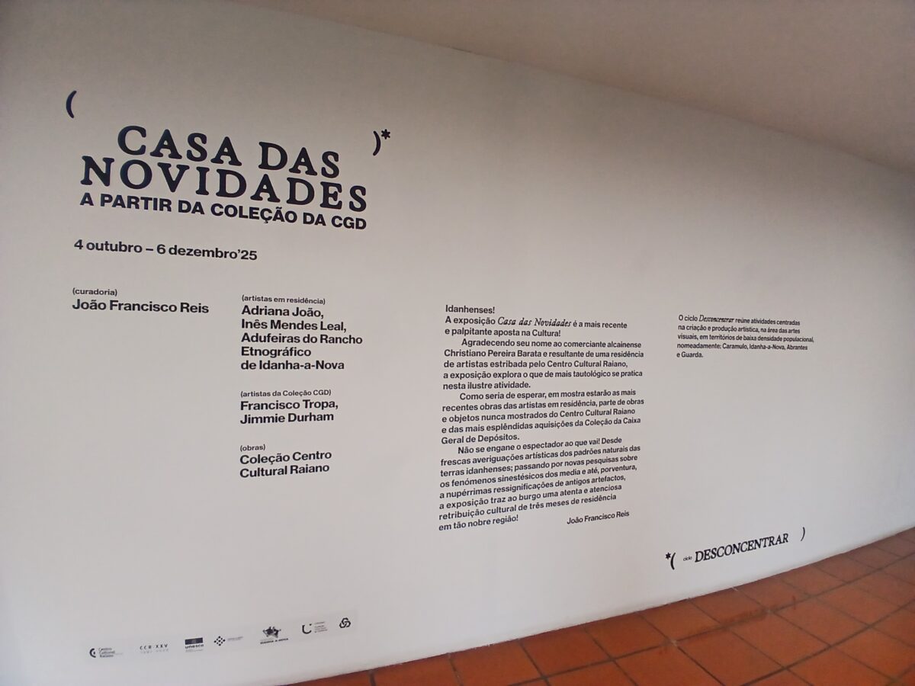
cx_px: 458
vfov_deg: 74.7
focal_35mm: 17
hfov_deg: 91.0
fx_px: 449
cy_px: 343
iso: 125
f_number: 2.2
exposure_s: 1/33.3
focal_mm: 1.4
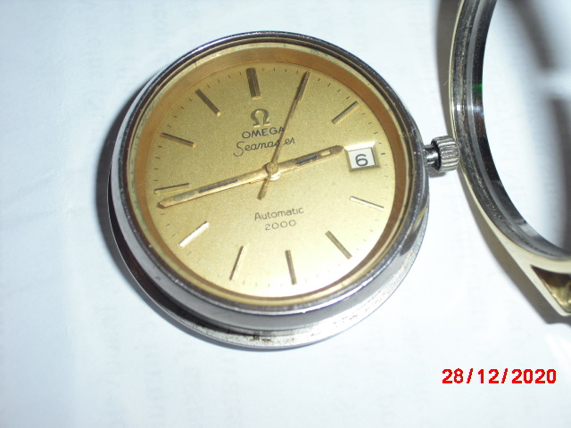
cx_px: 286
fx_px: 874
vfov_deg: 27.5
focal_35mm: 53
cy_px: 214
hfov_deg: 36.2
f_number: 3.8
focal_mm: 9.4
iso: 64
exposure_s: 1/60
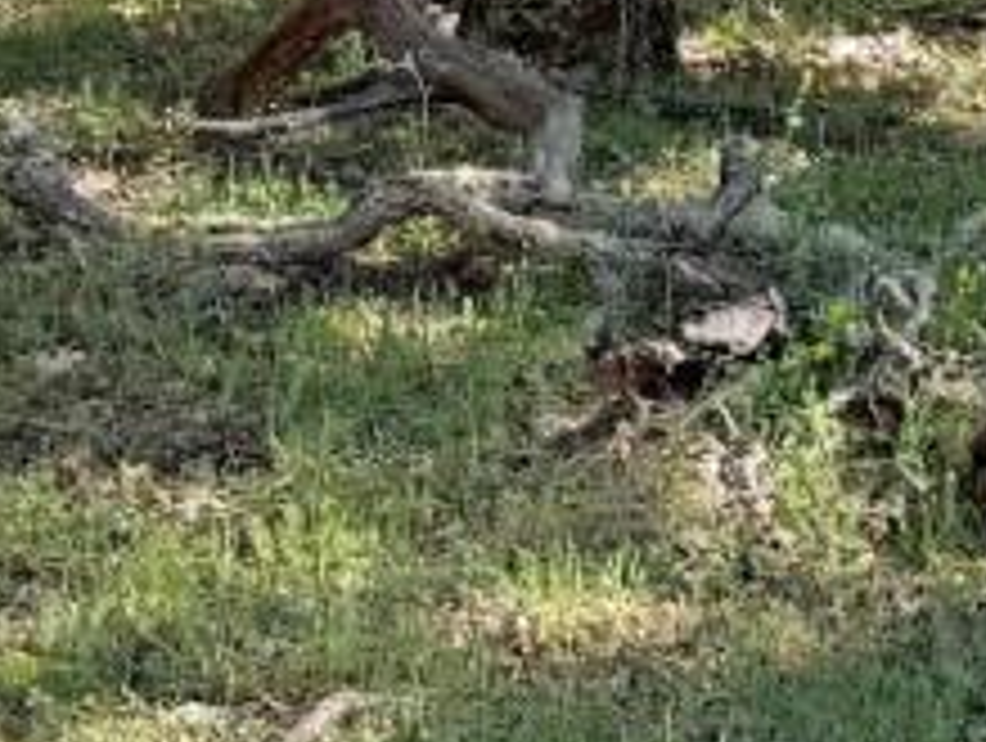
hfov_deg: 12.0
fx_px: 4679
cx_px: 747
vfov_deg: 9.0
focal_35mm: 164
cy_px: 9
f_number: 1.78
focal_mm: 6.76
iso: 80
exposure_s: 1/757
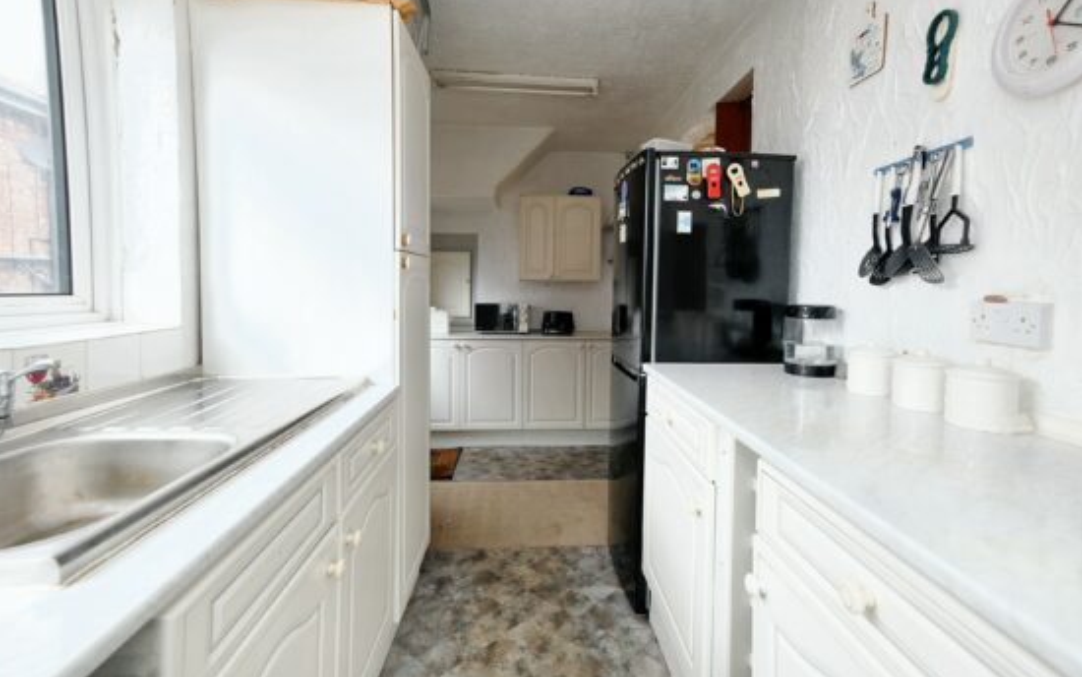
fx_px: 472
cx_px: 551
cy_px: 307
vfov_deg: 71.1
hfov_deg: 97.8
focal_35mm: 16
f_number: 4
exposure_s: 1/60
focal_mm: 10
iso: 320
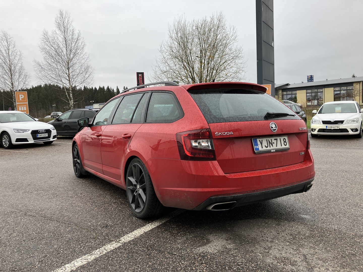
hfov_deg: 63.4
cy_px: 136
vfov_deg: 49.7
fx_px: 294
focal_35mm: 28
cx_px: 182
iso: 32
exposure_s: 1/121
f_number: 1.8
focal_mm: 3.99
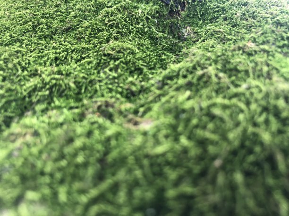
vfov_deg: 49.7
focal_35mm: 28
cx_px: 144
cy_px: 108
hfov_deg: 63.4
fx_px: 234
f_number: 1.8
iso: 25
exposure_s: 1/30
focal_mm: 3.99
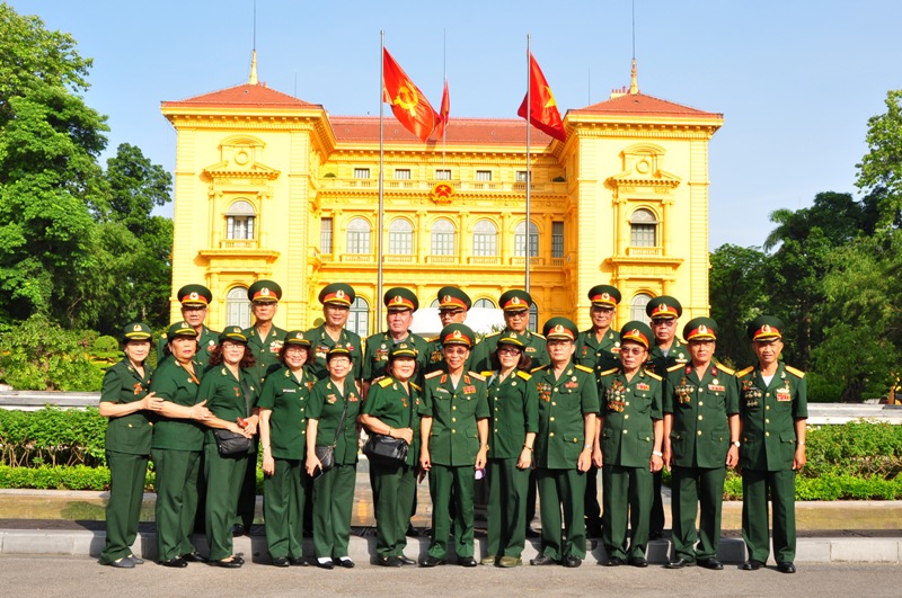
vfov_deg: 35.4
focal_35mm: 38
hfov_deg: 51.3
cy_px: 299
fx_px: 938
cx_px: 451
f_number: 9
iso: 200
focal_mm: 25
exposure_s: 1/200
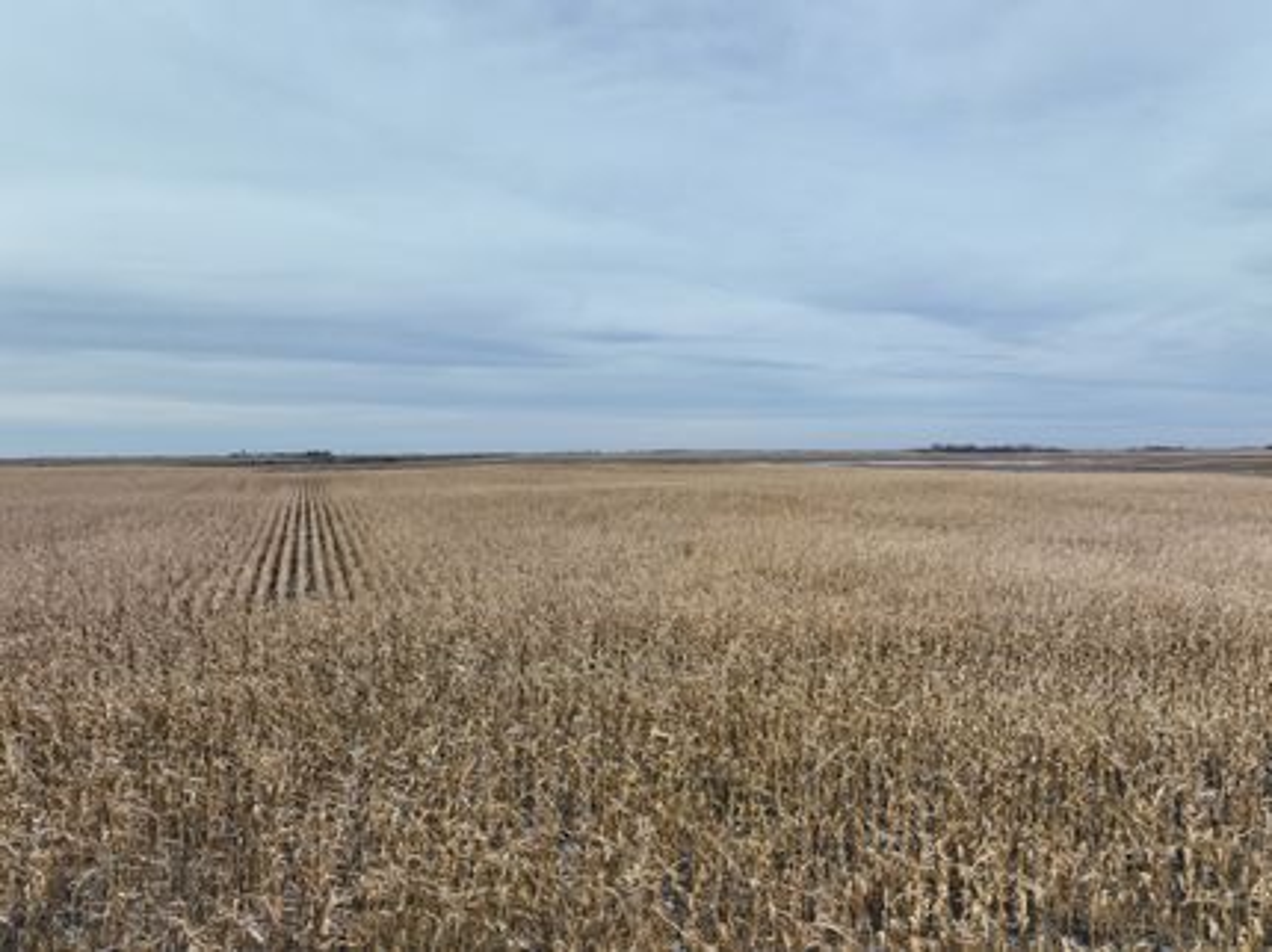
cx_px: 636
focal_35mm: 24
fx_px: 881
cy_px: 476
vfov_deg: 56.8
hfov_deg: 71.6
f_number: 2.8
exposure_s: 1/1600
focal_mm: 12.29
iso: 100
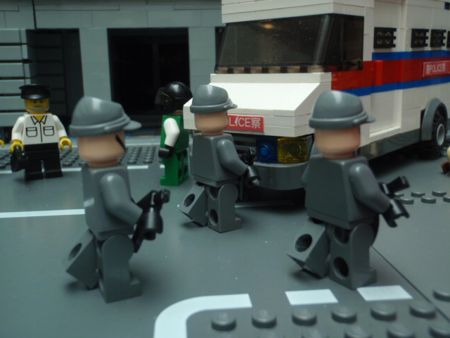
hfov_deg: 51.4
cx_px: 225
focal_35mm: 36
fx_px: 468
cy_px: 169
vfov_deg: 39.7
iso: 125
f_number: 4.1
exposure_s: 1/40
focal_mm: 6.53
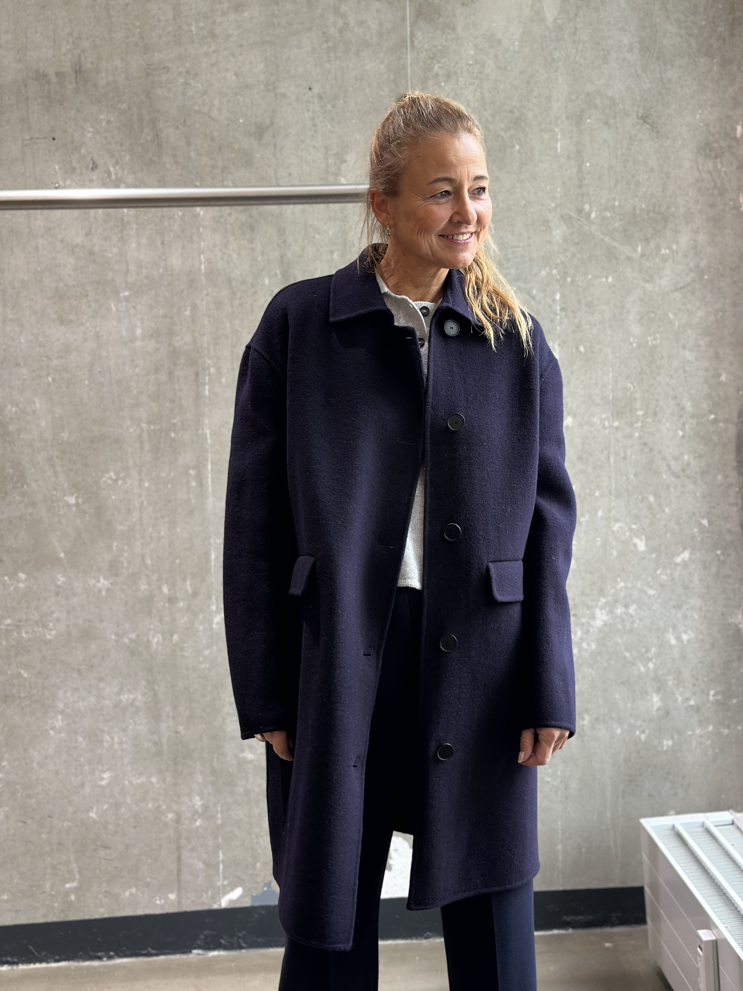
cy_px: 496
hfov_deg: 30.3
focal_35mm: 48
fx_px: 1374
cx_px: 372
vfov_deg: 39.7
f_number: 1.78
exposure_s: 1/119
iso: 125
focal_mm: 6.86
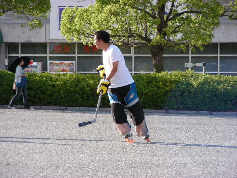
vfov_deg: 6.5
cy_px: 89
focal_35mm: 230
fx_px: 1575
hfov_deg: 8.6
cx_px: 118
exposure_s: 1/168
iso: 50
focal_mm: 38.3
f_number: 3.5
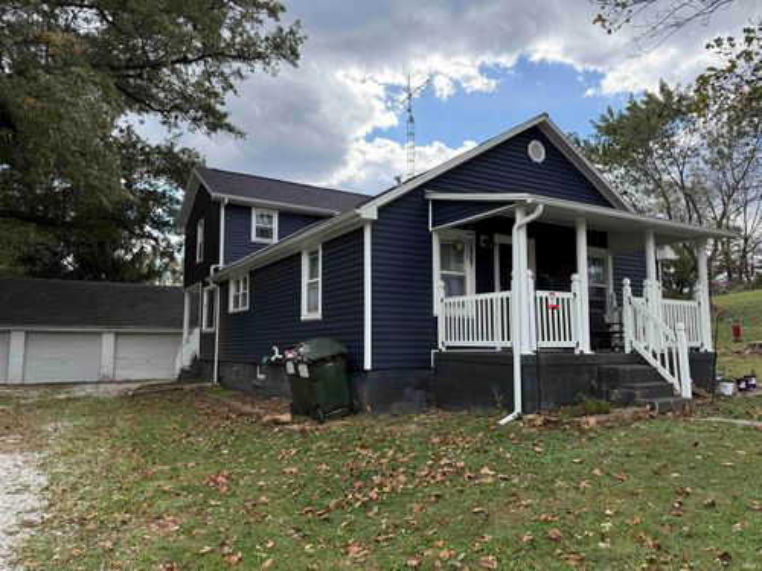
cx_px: 381
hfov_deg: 71.6
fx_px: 528
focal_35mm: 24
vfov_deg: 56.8
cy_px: 286
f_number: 1.78
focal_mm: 6.76
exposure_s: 1/2299
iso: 100
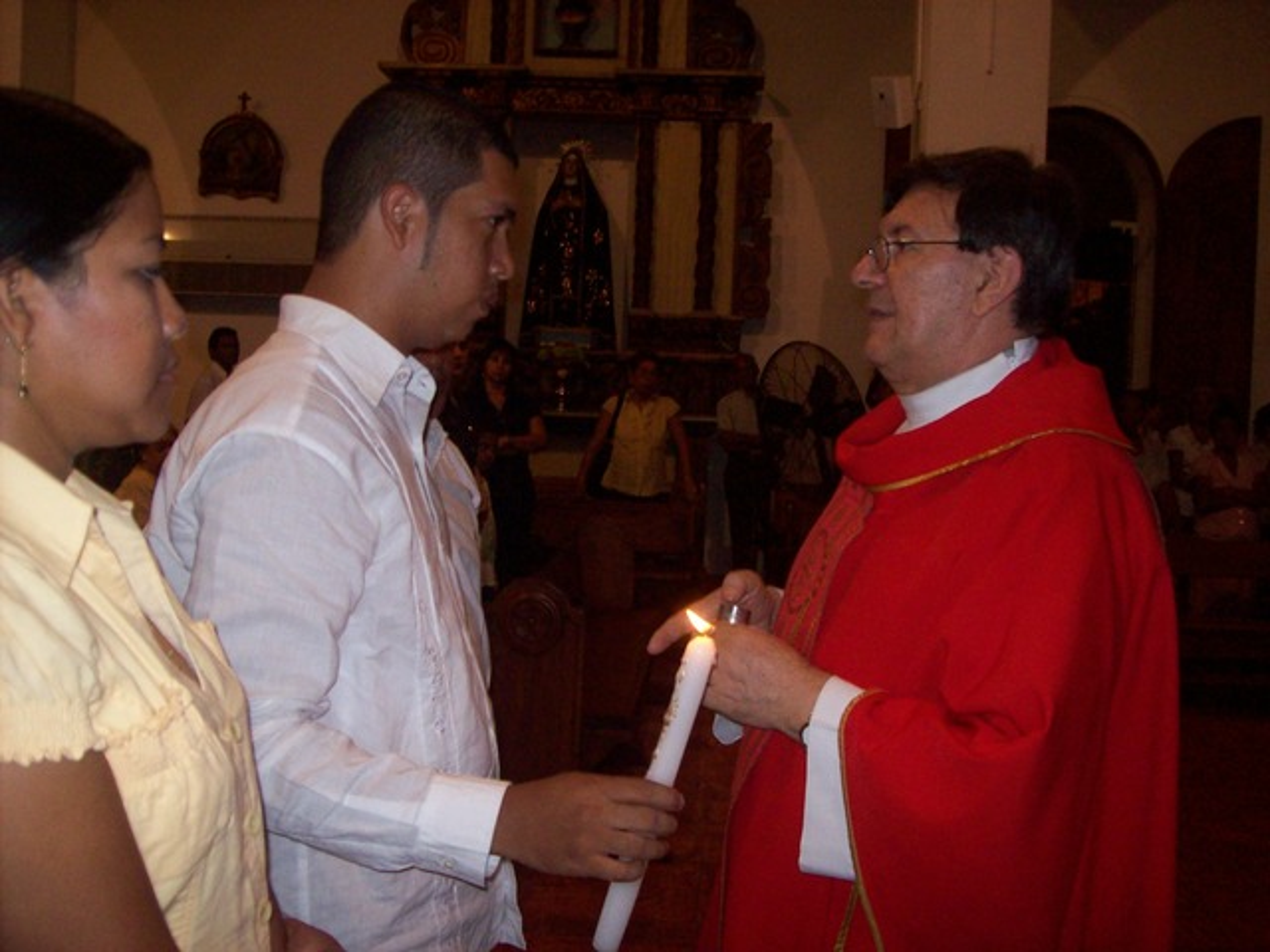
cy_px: 476
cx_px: 635
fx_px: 1321
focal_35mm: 36
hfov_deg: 51.4
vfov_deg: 39.7
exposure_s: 1/64
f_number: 2.7
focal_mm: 6
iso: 200
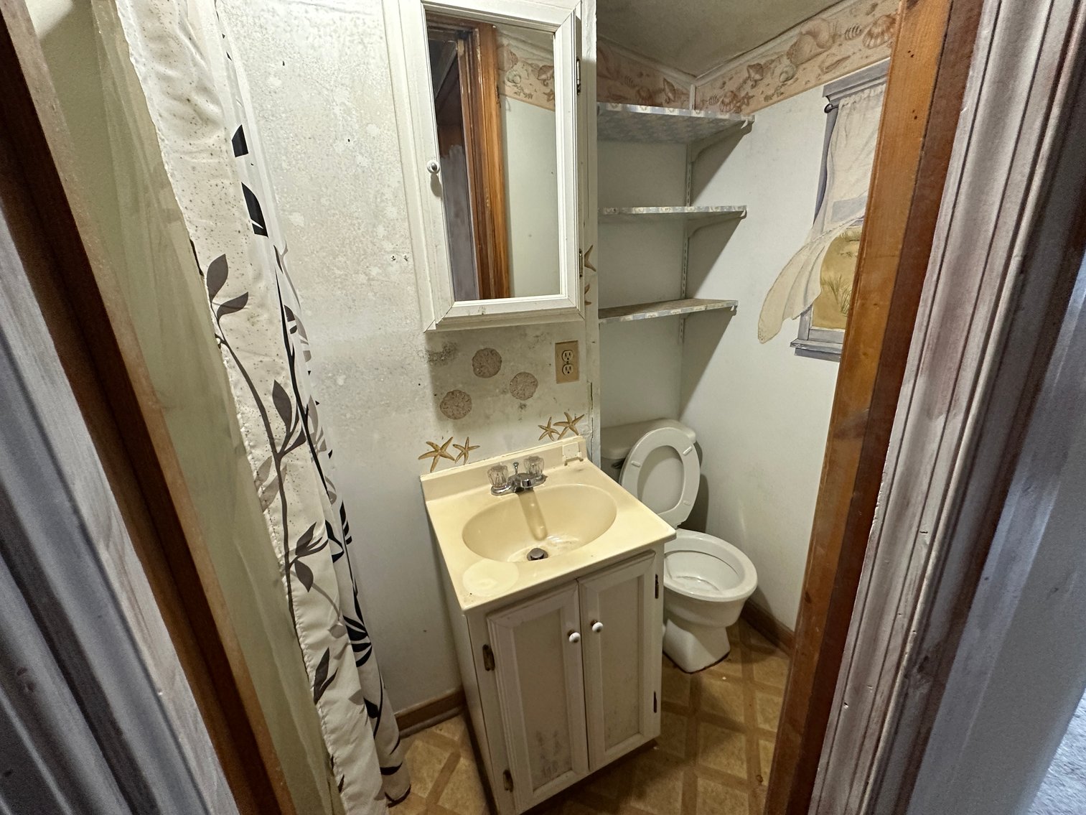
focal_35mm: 14
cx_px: 543
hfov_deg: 102.1
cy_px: 408
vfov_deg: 85.7
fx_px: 439
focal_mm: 2.22
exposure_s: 1/60
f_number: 2.2
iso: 400
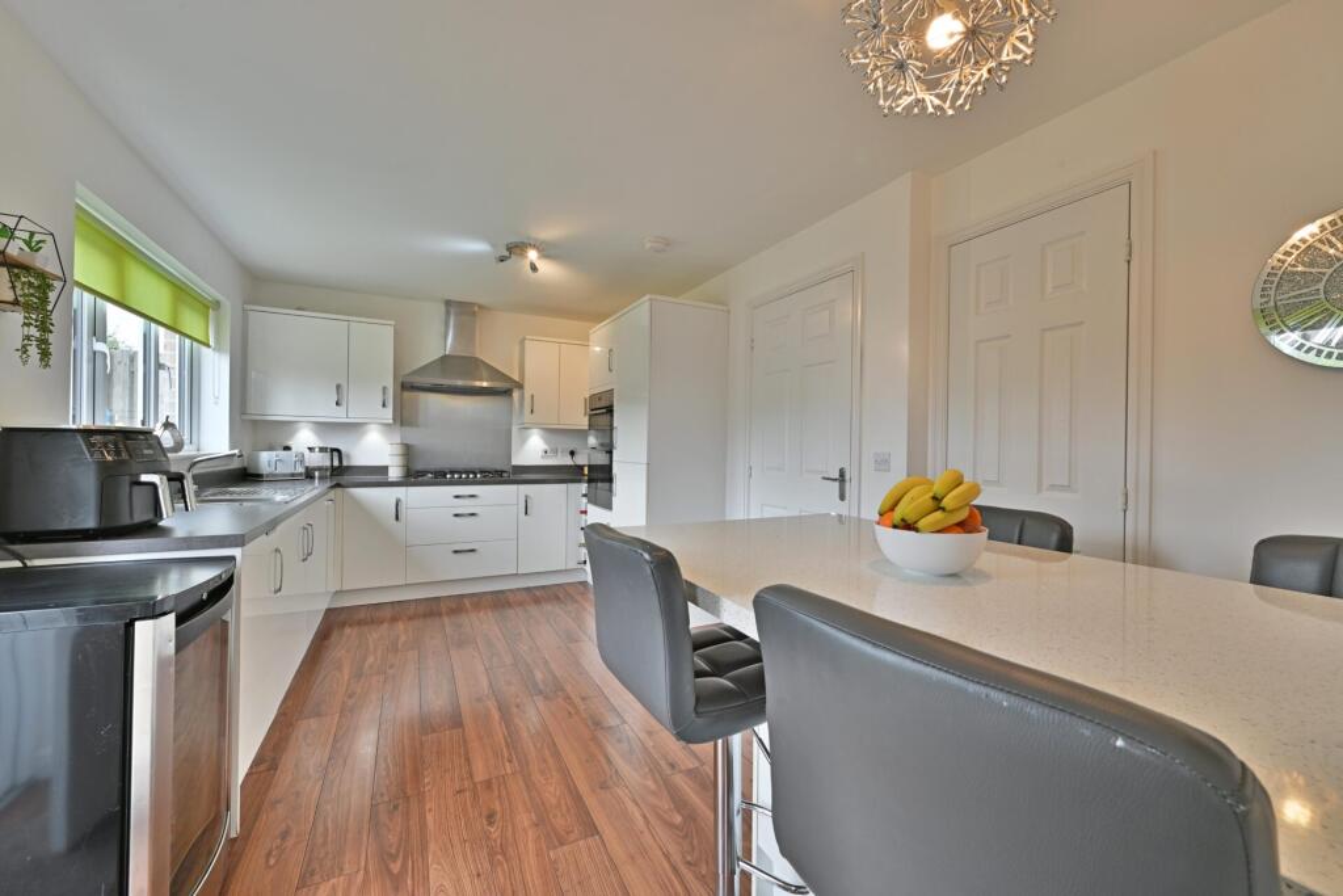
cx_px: 672
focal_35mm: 14
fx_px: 522
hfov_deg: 104.2
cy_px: 448
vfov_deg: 81.2
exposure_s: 1/3
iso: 125
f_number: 11
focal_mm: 14
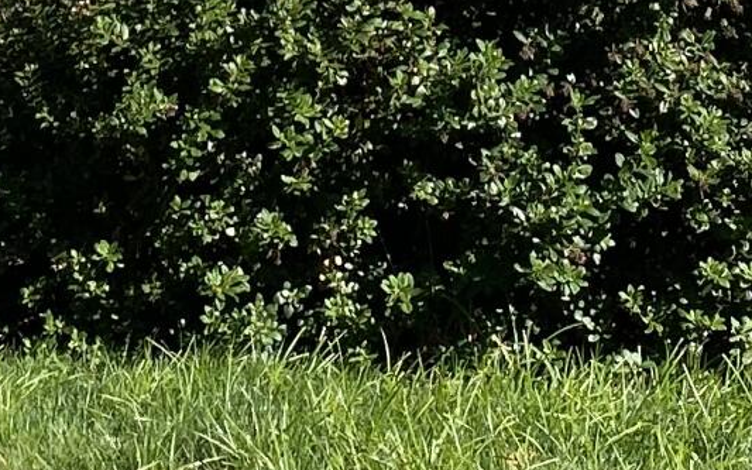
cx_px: 341
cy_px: -687
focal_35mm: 155
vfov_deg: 7.8
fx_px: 3176
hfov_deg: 13.5
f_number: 1.8
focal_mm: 4.25
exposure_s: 1/2268
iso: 32
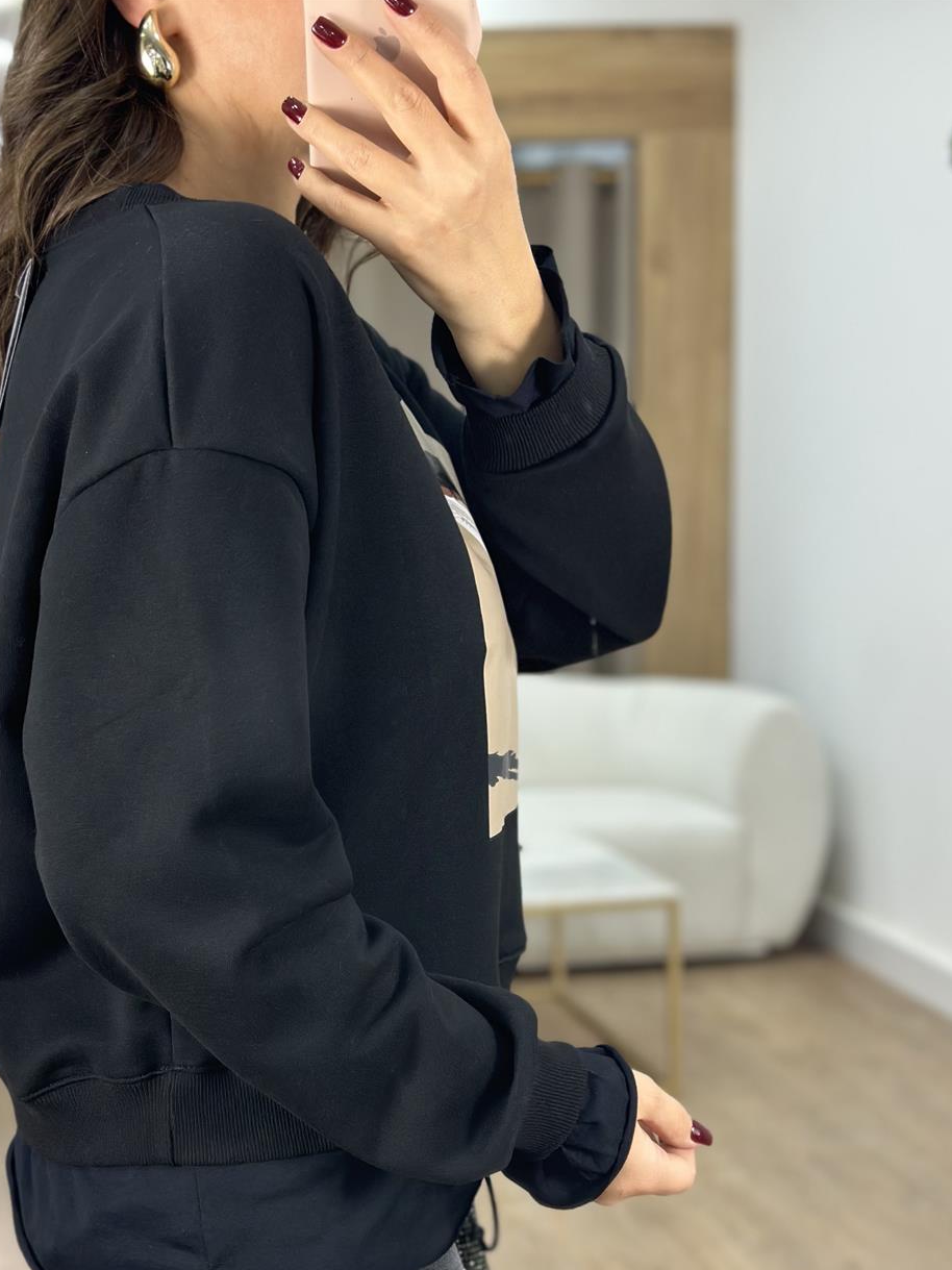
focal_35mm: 63
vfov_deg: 30.5
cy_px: 828
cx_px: 350
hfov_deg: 23.2
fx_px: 2311
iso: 125
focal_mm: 6.86
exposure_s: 1/100
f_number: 1.78
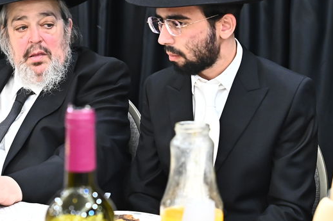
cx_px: 209
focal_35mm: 81
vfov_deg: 16.8
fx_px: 749
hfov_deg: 25.0
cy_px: 66
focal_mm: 30
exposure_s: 1/200
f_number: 3.2
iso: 3200
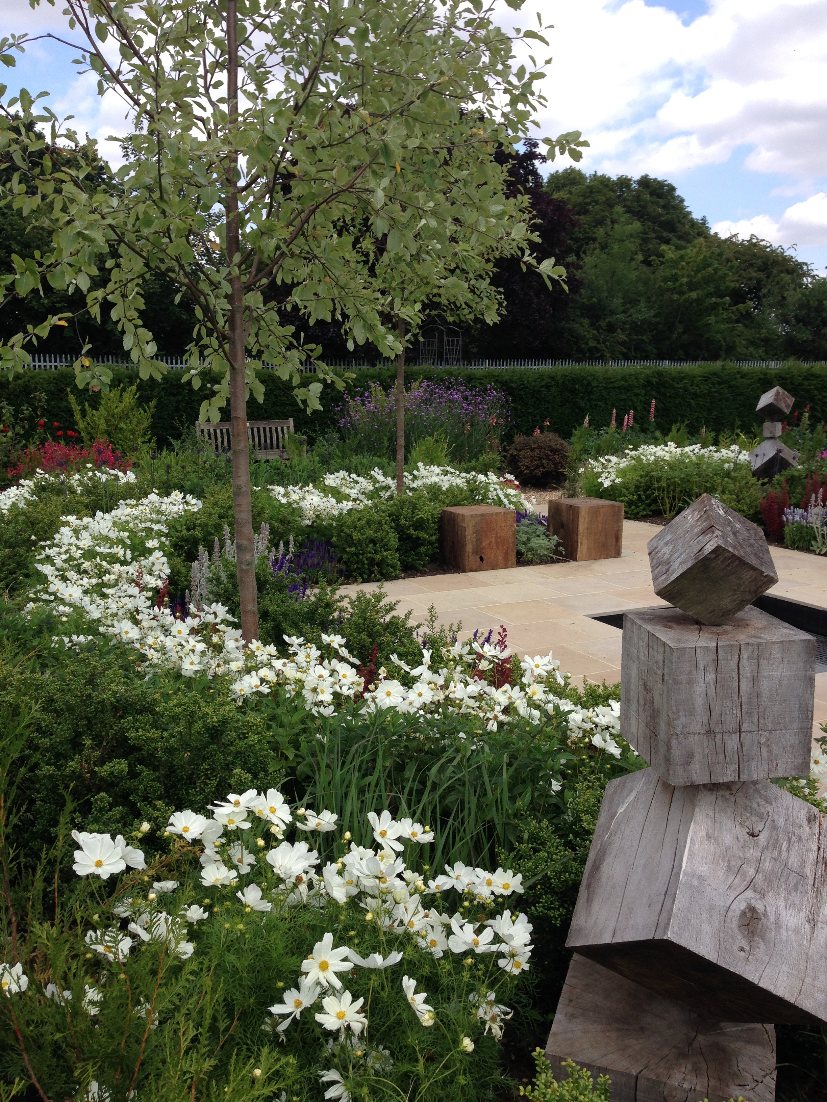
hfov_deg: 42.9
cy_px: 551
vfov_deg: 55.4
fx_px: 1051
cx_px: 414
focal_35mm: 33
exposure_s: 1/919
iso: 50
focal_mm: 4.12
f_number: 2.4
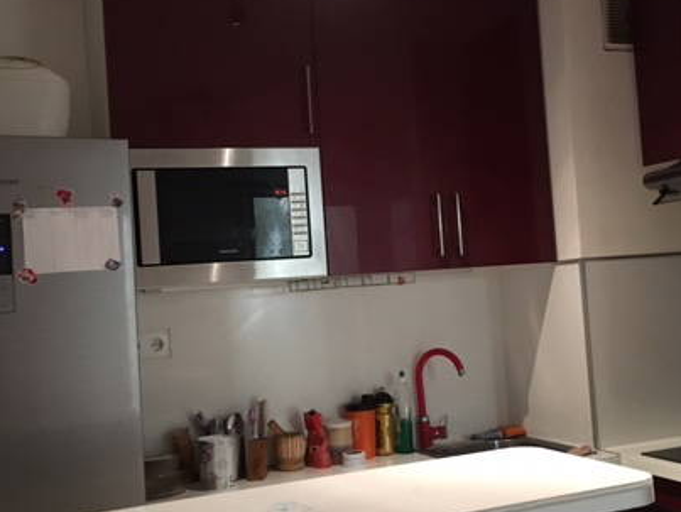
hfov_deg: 41.2
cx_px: 375
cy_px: 245
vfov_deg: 31.6
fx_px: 906
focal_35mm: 46
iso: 250
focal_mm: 4.15
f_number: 2.2
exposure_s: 1/15
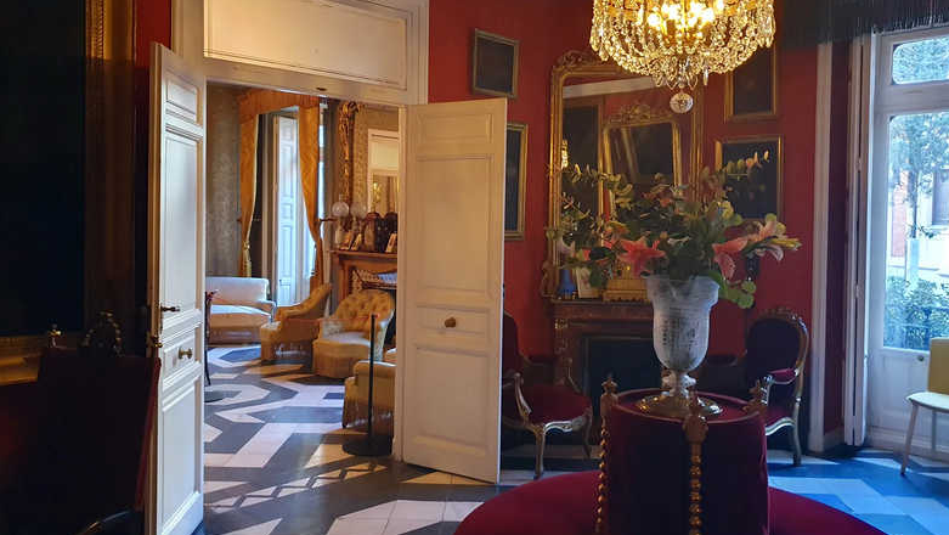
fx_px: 730
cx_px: 475
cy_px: 226
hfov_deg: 66.0
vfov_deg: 40.1
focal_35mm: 29
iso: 400
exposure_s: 1/50
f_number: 1.5
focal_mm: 4.32
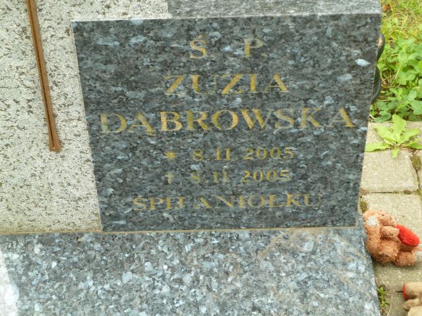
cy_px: 158
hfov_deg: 25.0
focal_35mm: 78
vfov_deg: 18.9
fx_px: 951
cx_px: 211
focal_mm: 12.8
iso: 100
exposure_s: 1/40
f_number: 4.2
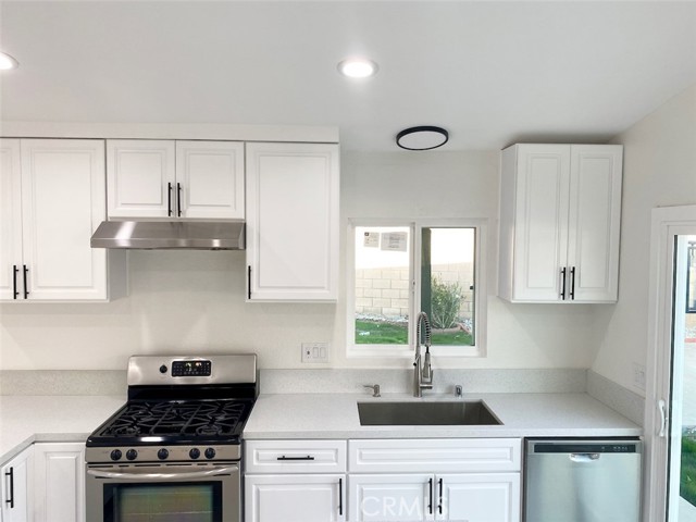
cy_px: 261
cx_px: 348
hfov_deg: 67.3
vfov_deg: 53.1
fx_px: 523
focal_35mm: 26
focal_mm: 4.25
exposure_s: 1/120
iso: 50
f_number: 1.8
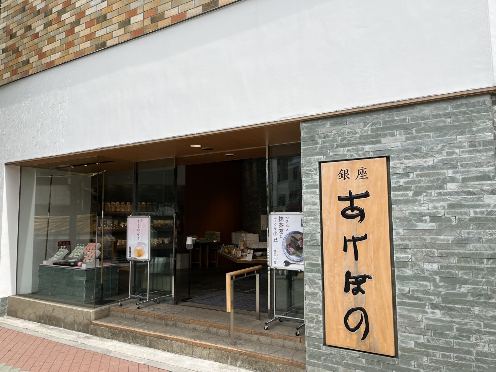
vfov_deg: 53.1
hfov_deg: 67.3
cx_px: 248
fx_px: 373
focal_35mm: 26
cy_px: 186
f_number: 1.6
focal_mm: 5.1
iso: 50
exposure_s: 1/1695
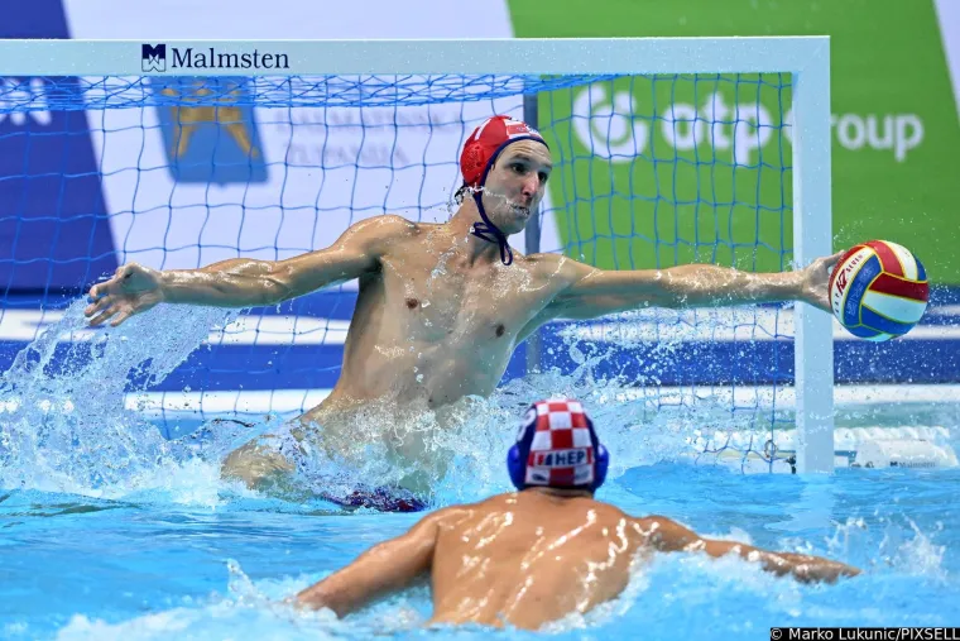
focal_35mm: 400
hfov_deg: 5.2
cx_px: 480
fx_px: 10668
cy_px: 320
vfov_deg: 3.4
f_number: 4
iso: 5000
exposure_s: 1/4000
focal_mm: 400
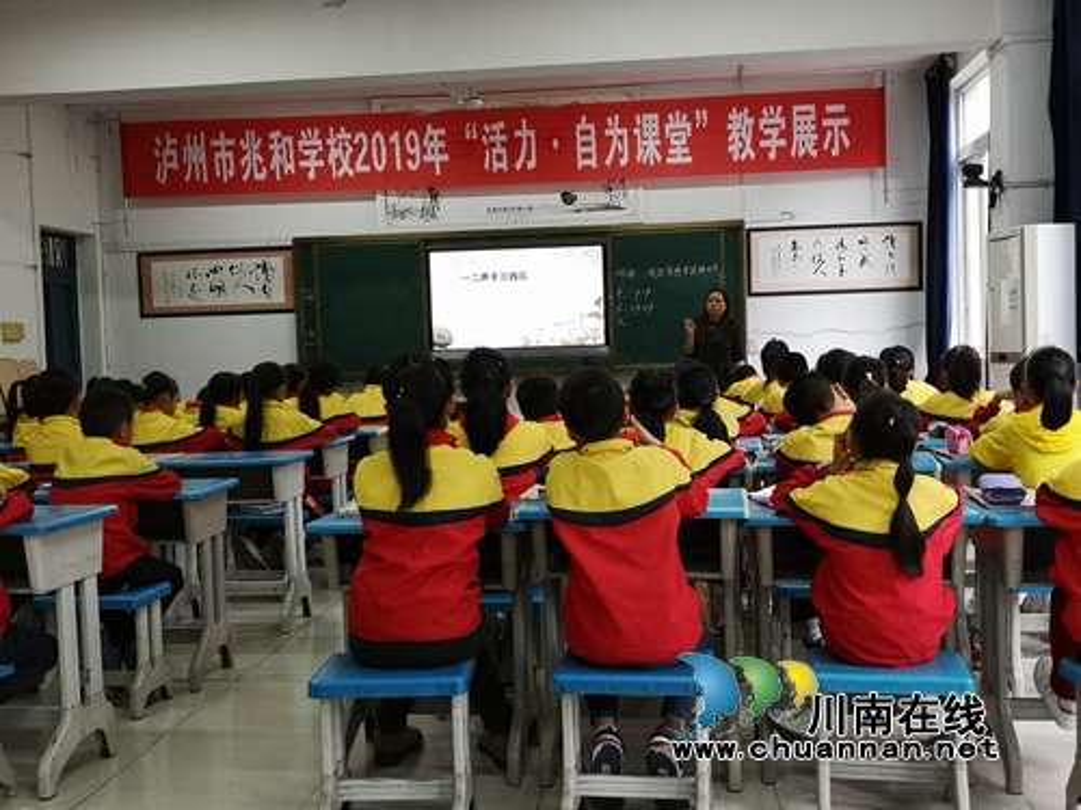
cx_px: 540
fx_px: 1124
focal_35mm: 36
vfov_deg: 39.7
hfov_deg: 51.4
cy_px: 405
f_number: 1.8
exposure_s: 1/50
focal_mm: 3.95
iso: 160
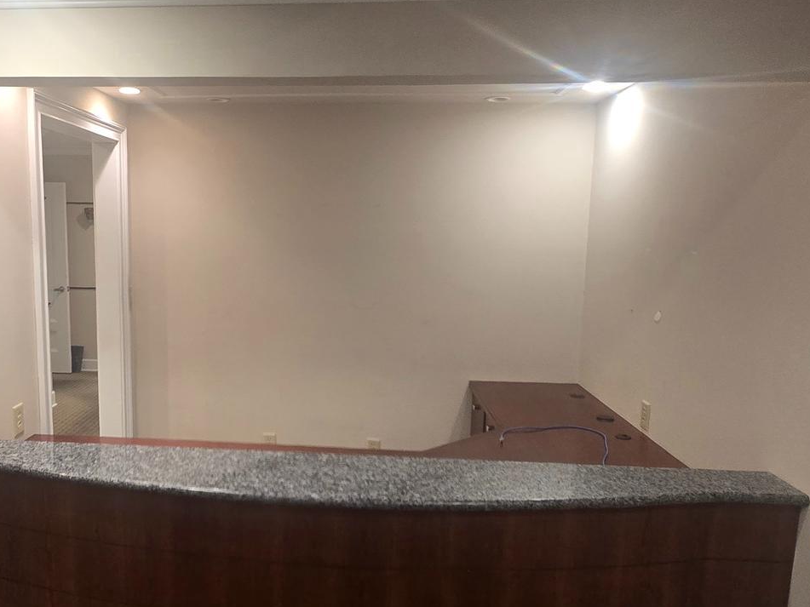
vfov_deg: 49.7
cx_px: 304
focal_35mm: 28
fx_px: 655
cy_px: 331
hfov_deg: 62.6
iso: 200
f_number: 2.2
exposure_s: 1/60
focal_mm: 2.2
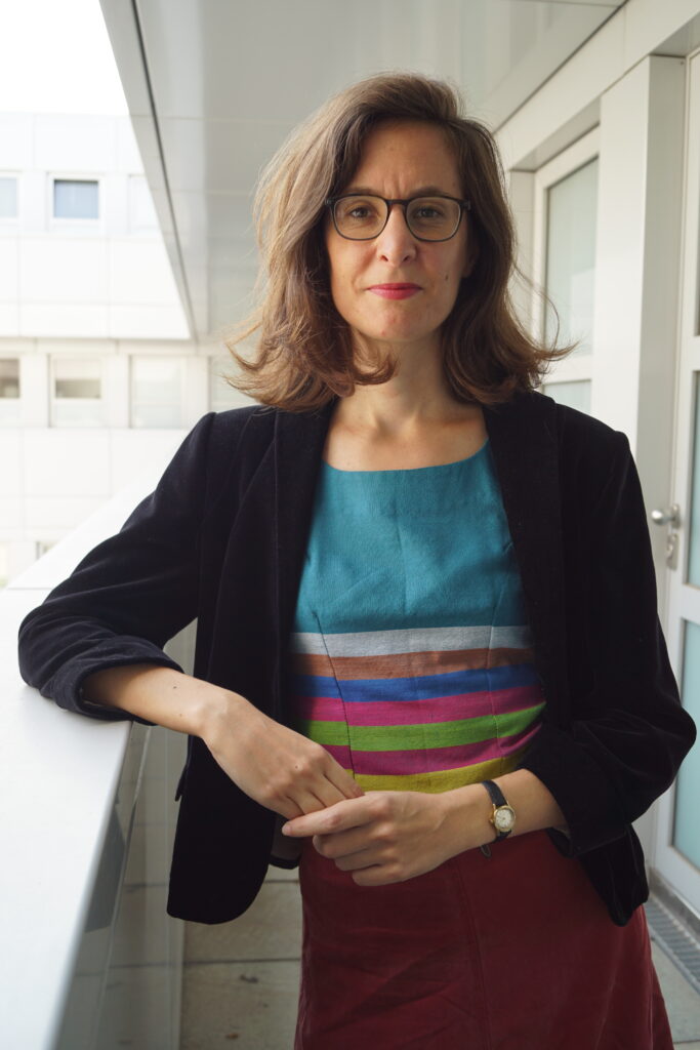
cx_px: 350
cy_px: 525
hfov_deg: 40.0
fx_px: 962
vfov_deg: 57.2
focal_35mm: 33
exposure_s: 1/60
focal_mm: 22
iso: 100
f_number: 4
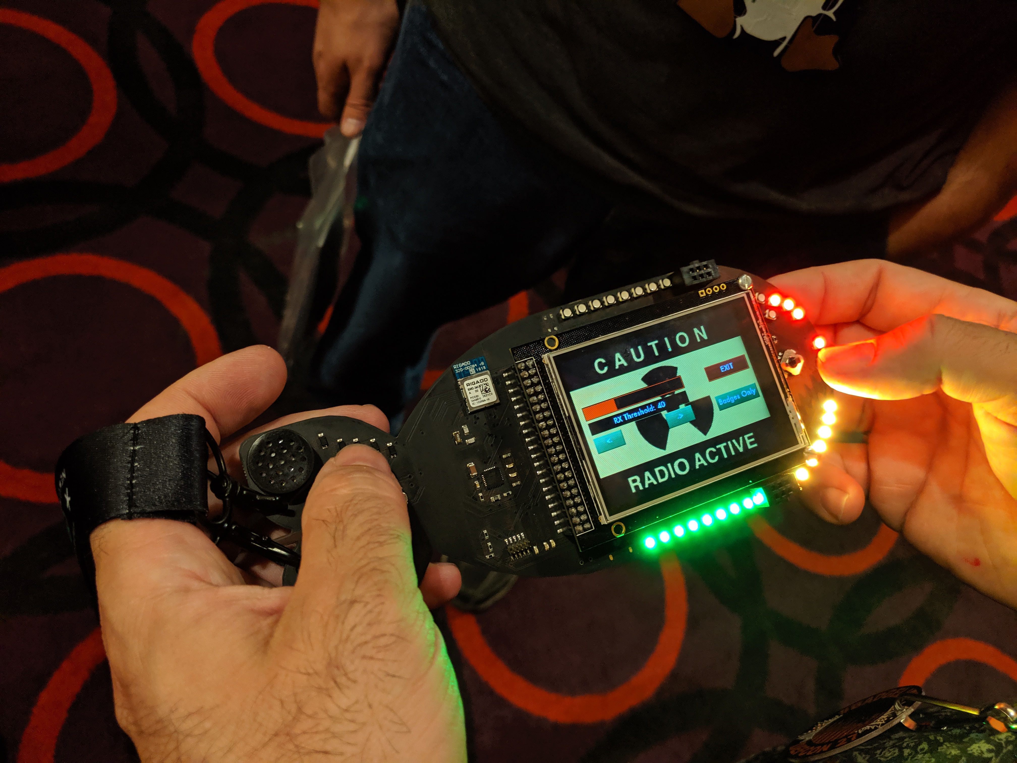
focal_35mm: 27
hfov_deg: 65.3
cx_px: 508
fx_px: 793
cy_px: 382
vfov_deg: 51.4
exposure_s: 1/61.6
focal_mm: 4.44
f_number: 1.8
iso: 377
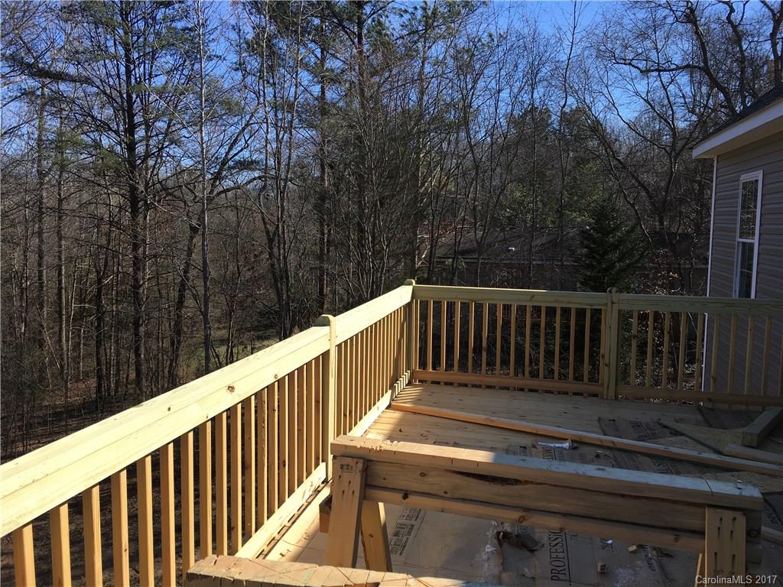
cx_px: 392
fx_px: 656
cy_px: 294
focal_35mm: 29
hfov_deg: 61.7
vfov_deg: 48.2
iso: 25
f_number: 2.2
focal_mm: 4.15
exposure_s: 1/1040
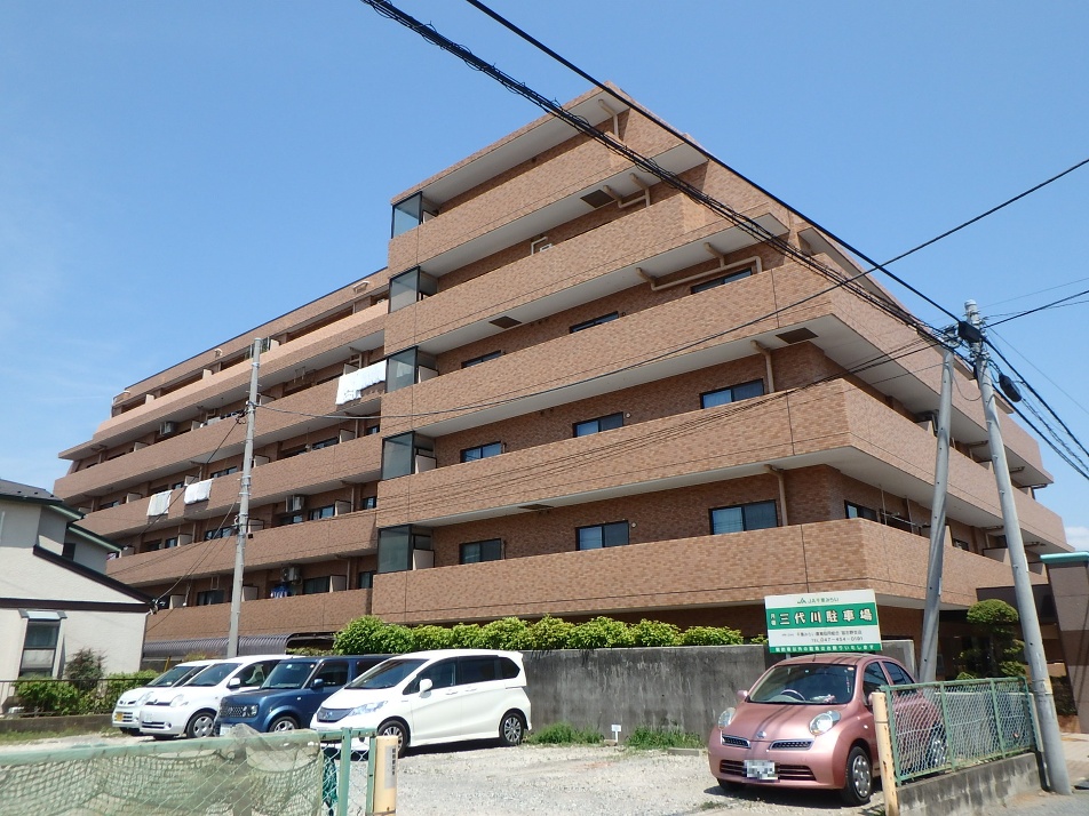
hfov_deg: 67.3
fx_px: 818
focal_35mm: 26
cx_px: 544
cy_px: 408
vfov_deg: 53.1
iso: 125
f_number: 4.3
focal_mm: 4.7
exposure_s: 1/800
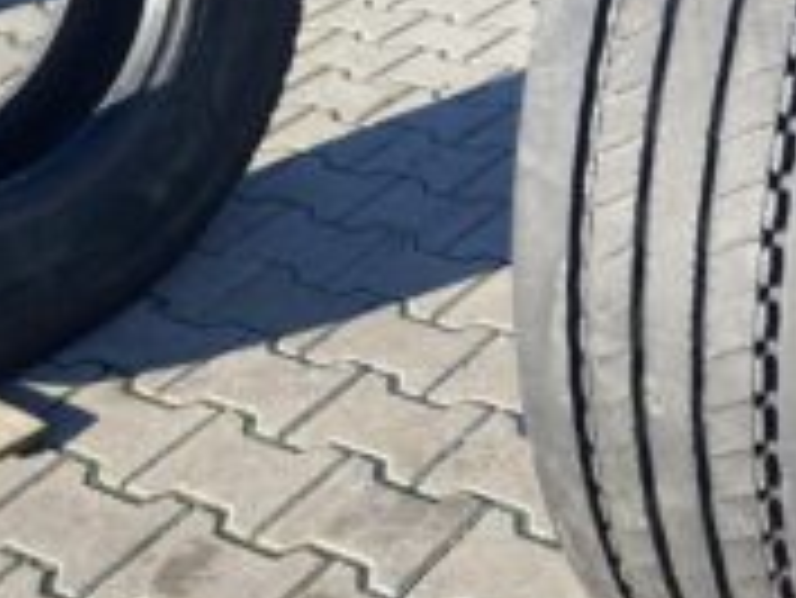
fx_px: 1450
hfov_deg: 28.3
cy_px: 151
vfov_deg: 23.1
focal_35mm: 63
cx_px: 850
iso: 32
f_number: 1.8
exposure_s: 1/724
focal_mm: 4.25
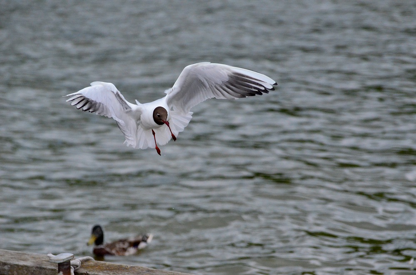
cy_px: 138
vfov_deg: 7.3
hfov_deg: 11.0
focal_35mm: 188
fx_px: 2162
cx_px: 208
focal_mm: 125
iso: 3200
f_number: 4.8
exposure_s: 1/6400
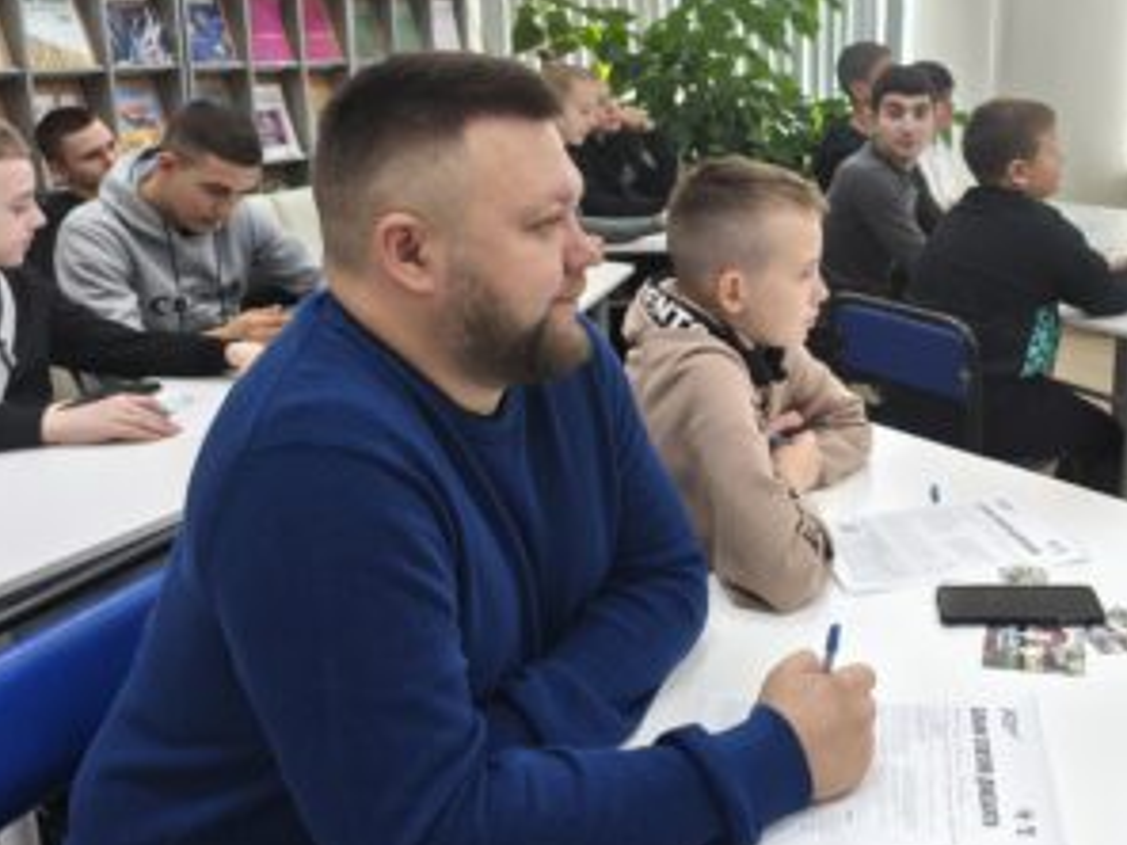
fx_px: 1140
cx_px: 834
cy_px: 297
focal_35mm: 35
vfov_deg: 40.3
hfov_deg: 50.6
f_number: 1.65
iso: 400
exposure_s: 1/50
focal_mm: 6.14
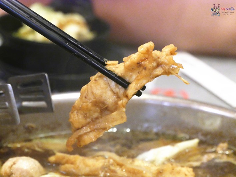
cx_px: 118
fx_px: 832
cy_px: 88
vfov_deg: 12.1
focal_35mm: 122
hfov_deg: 16.1
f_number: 5.2
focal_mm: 61
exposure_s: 1/15
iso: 3200
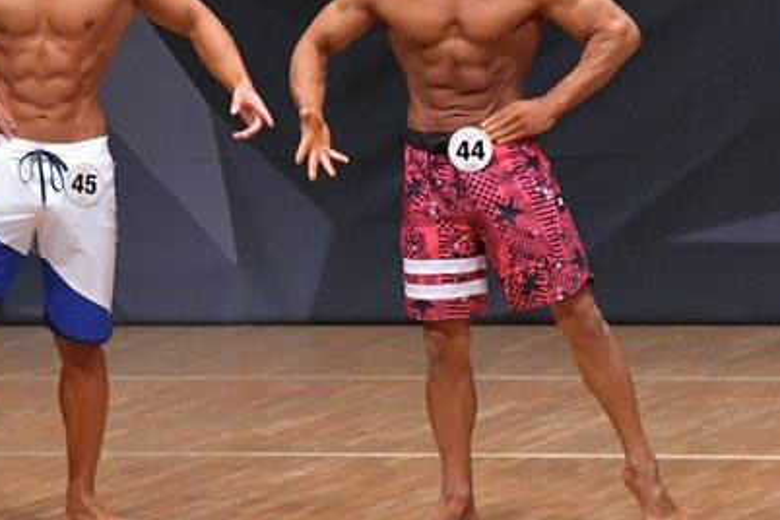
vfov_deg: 2.8
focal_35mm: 491
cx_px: 538
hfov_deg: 4.2
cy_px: 169
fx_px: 10638
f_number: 5.6
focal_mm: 170
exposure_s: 1/400
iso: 6400
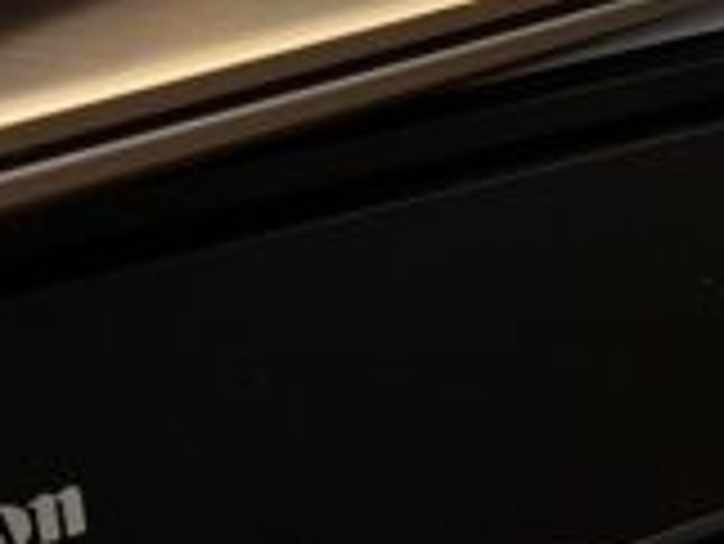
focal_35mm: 97
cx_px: 571
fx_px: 2030
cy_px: 31
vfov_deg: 15.1
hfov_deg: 20.0
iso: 500
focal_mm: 5.7
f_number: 1.5
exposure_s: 1/25
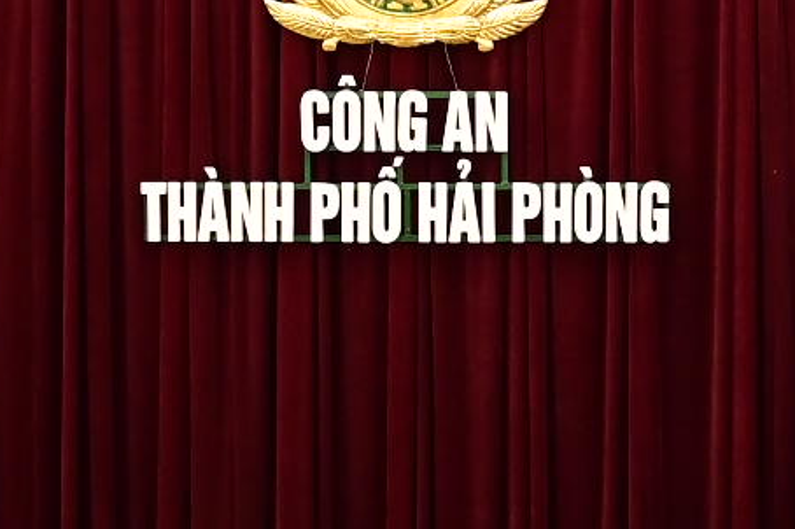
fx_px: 5737
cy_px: 547
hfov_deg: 7.7
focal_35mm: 260
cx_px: 1362
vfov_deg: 5.3
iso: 2000
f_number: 4
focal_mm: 39
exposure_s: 1/160
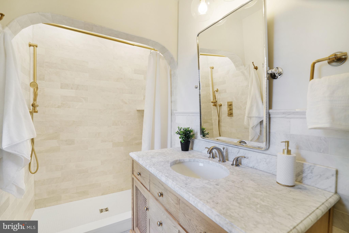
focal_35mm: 16
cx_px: 174
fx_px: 155
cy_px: 116
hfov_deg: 96.7
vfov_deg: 73.8
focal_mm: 16
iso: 1250
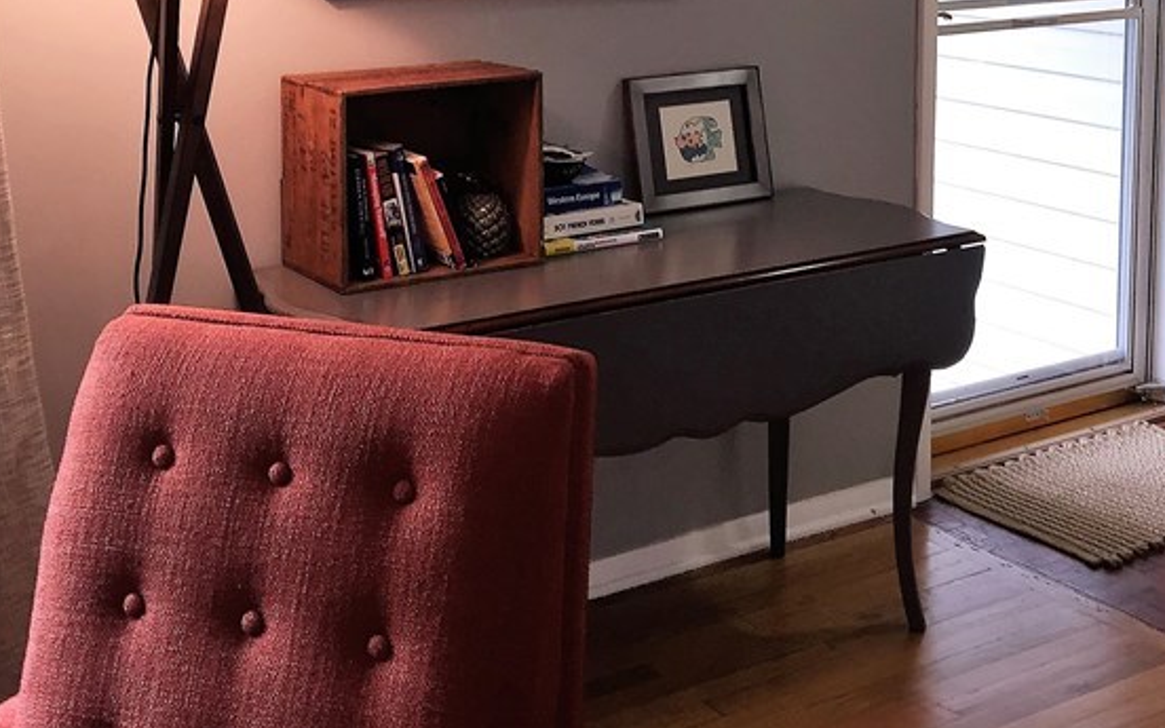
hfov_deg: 35.7
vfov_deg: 22.0
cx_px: 616
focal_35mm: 57
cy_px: 19
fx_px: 1810
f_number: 2.2
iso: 40
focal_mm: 4.15
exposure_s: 1/30
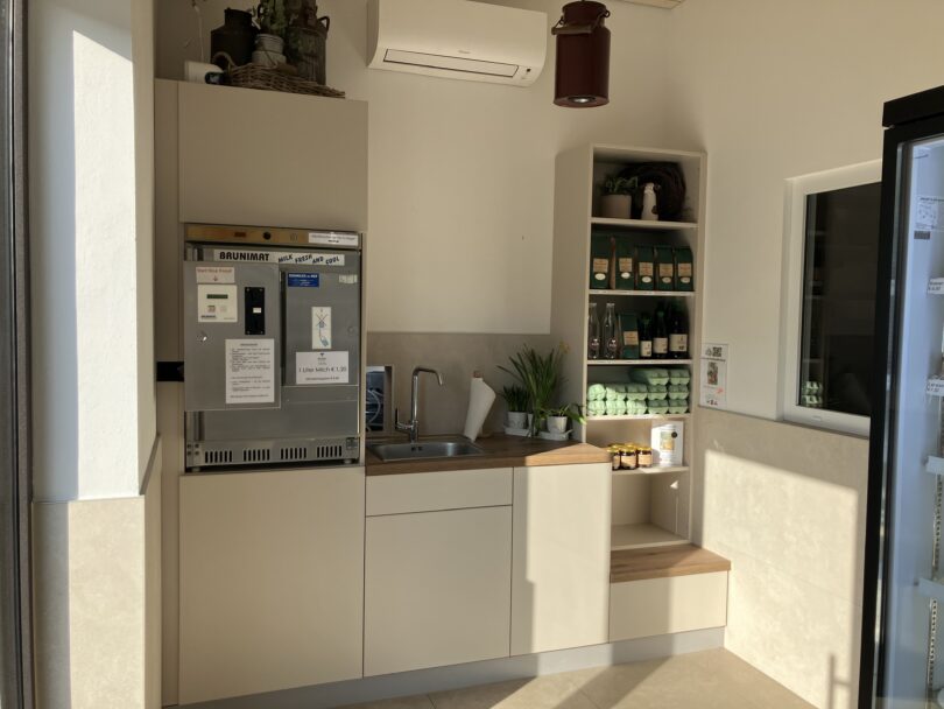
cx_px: 472
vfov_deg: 49.8
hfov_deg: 63.4
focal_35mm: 28
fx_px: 764
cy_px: 354
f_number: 1.8
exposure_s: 1/496
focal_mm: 3.99
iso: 32
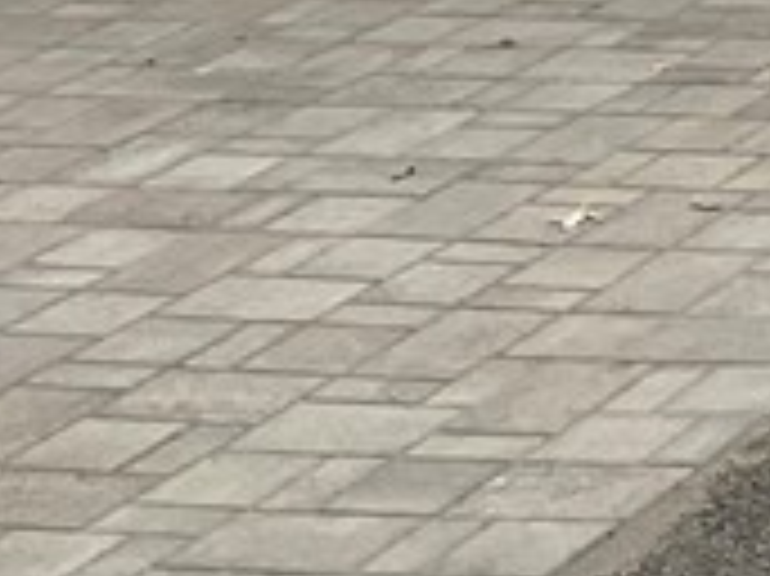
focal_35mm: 174
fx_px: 3868
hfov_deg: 9.3
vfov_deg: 7.7
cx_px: 2229
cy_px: -950
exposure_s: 1/281
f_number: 1.8
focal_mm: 3
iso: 16
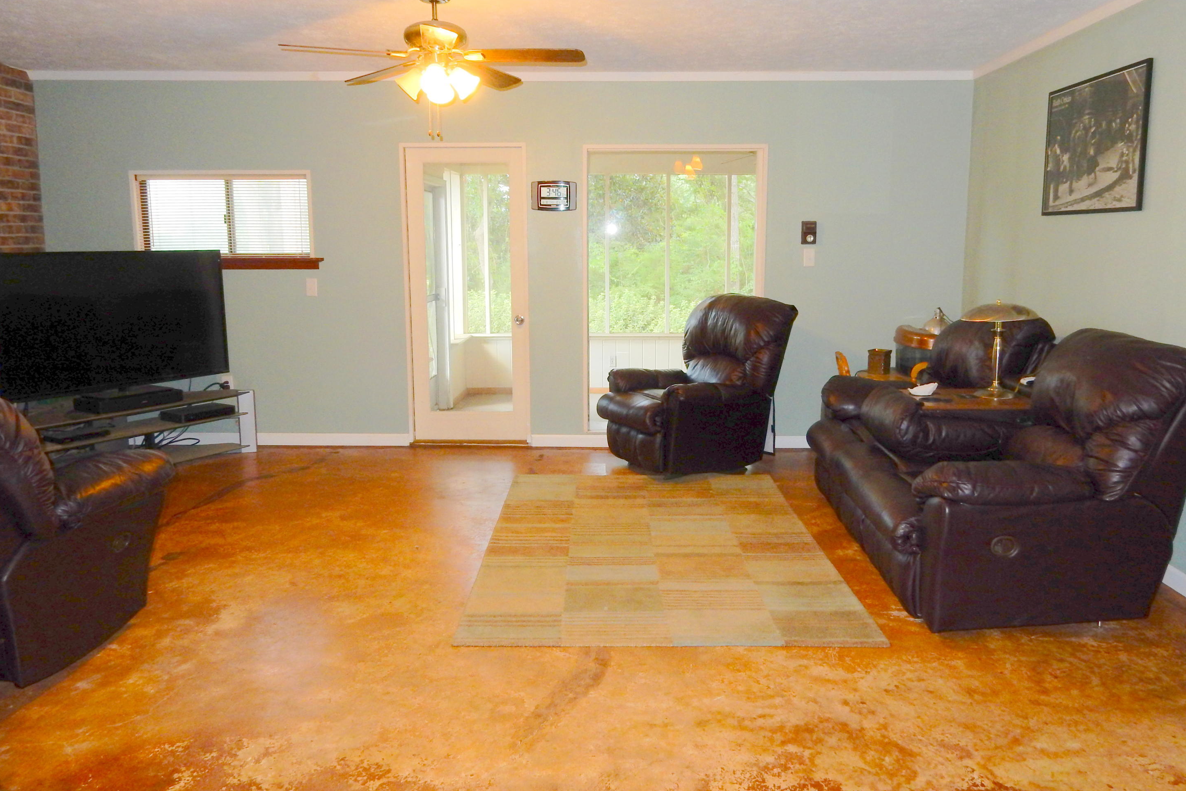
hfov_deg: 67.4
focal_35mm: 27
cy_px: 364
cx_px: 613
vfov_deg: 47.9
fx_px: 889
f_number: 3.7
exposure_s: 1/30
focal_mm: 4.5
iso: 220
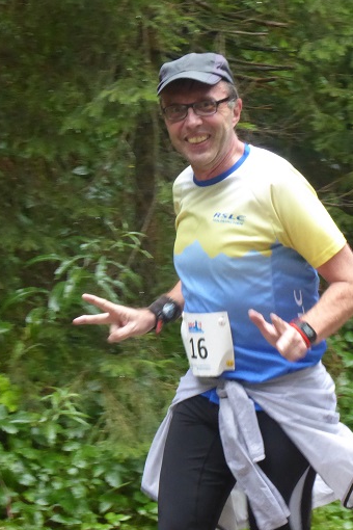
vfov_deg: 10.9
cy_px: 265
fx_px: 2765
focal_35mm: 188
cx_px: 194
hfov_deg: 7.3
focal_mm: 24.2
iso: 800
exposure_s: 1/125
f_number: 5.3
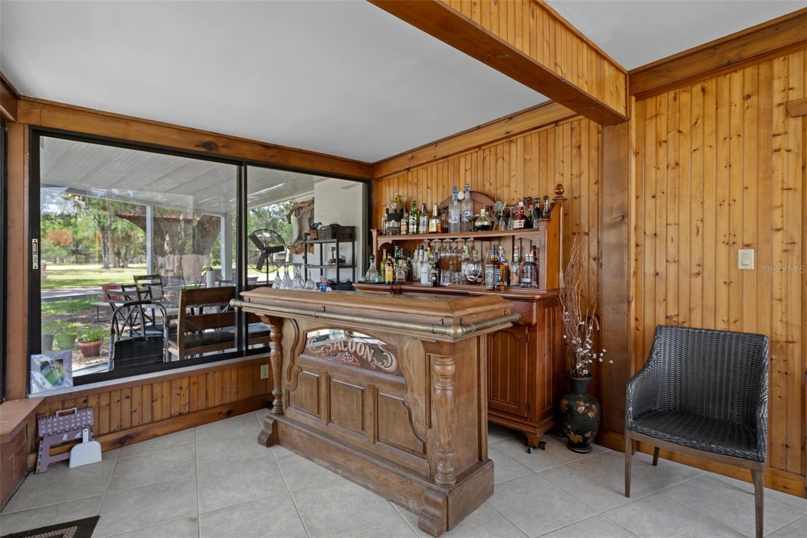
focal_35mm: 19
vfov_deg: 64.5
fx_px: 426
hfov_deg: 86.9
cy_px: 269
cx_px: 404
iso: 320
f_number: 9
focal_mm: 19
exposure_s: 1/1.67
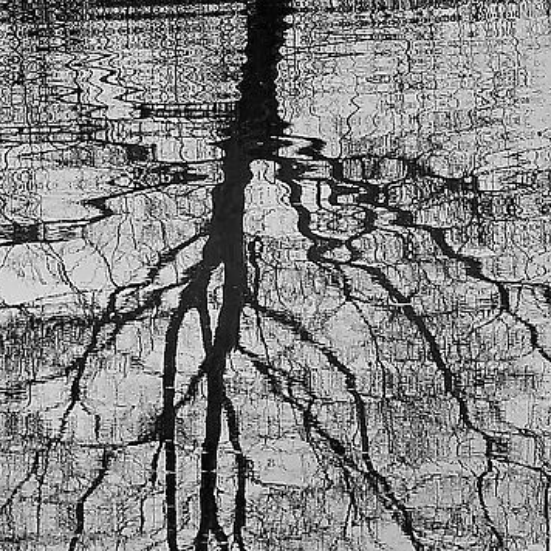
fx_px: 7744
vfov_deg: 4.1
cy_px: -238
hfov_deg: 4.1
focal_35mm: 430
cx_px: 228
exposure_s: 1/400
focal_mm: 50
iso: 100
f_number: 7.1
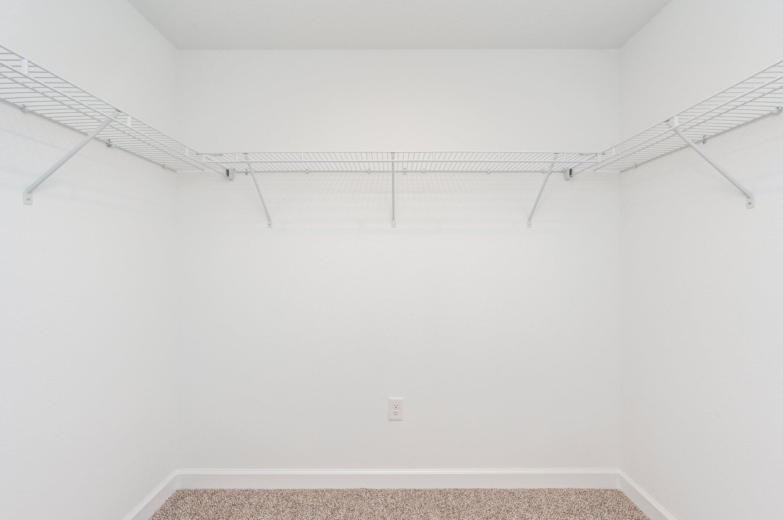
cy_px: 260
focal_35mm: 14
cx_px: 392
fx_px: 304
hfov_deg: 104.3
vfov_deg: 81.1
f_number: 9
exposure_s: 1/30
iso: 320
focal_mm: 14
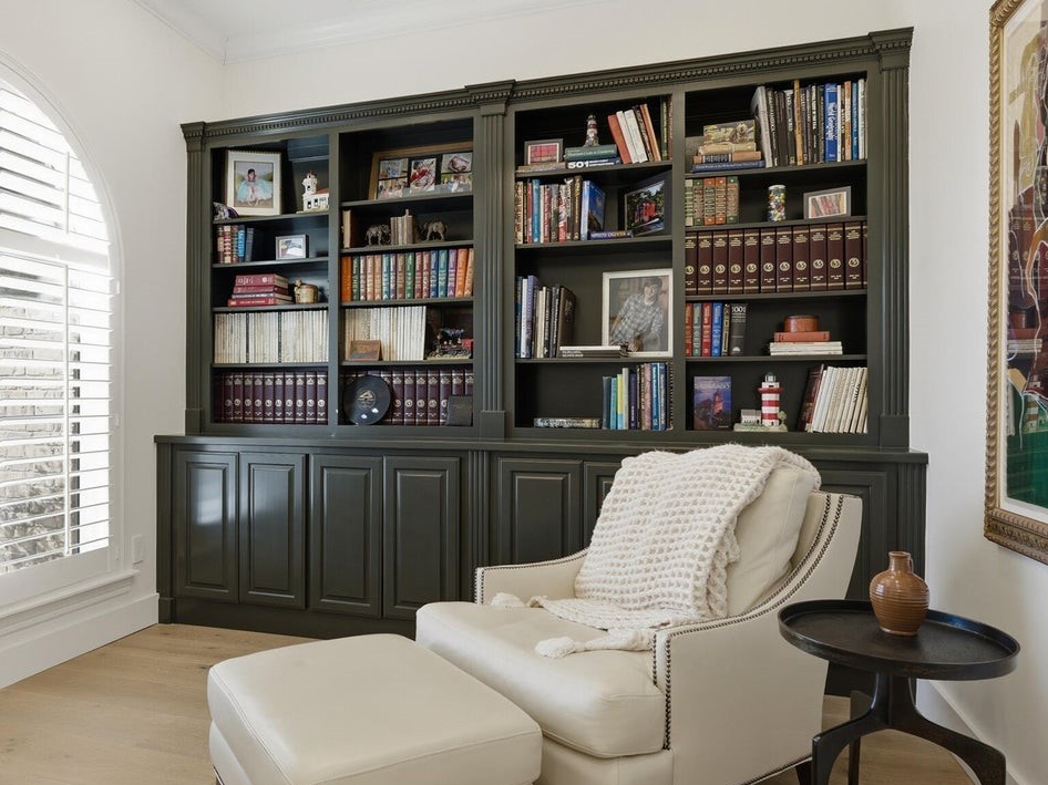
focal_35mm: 25
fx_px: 757
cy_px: 401
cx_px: 416
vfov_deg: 54.9
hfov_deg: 68.7
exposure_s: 1/200
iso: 160
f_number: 8
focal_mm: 16
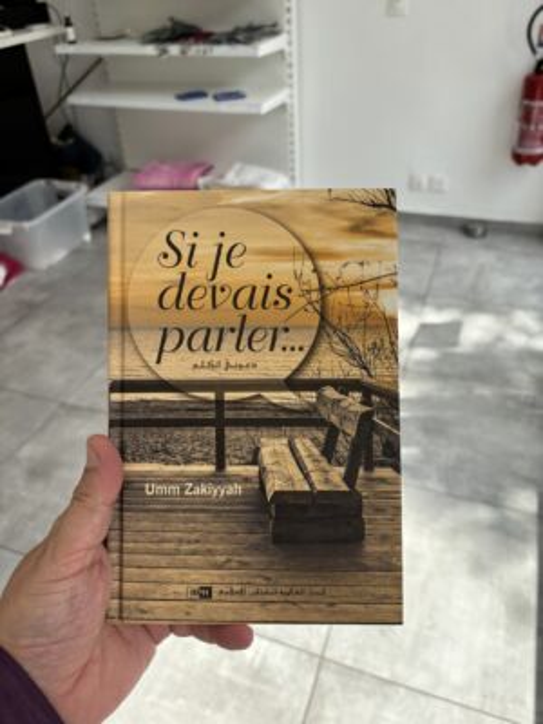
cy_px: 362
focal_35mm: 26
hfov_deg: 53.1
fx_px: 544
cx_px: 272
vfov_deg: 67.3
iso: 50
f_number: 1.6
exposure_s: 1/787
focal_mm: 5.96
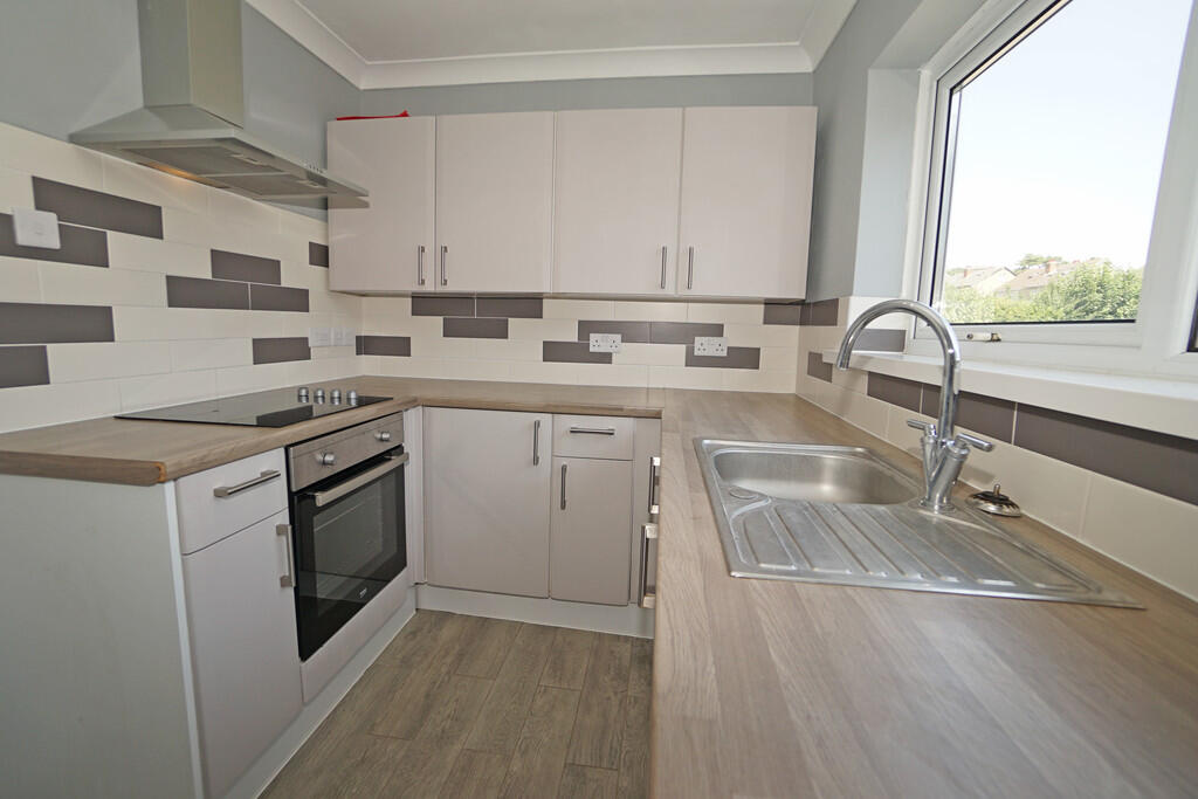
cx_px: 599
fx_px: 499
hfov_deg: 100.4
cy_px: 400
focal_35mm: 15
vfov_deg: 77.3
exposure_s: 1/160
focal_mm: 10
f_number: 4
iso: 125
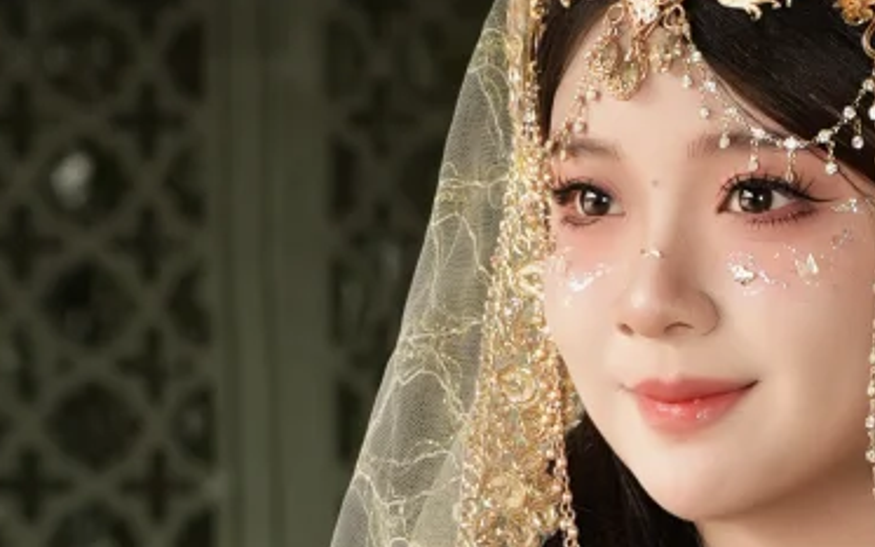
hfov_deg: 7.4
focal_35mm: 283
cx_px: 1081
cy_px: 1402
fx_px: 6748
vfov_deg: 4.5
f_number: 3.5
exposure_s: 1/200
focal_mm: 43
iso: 500
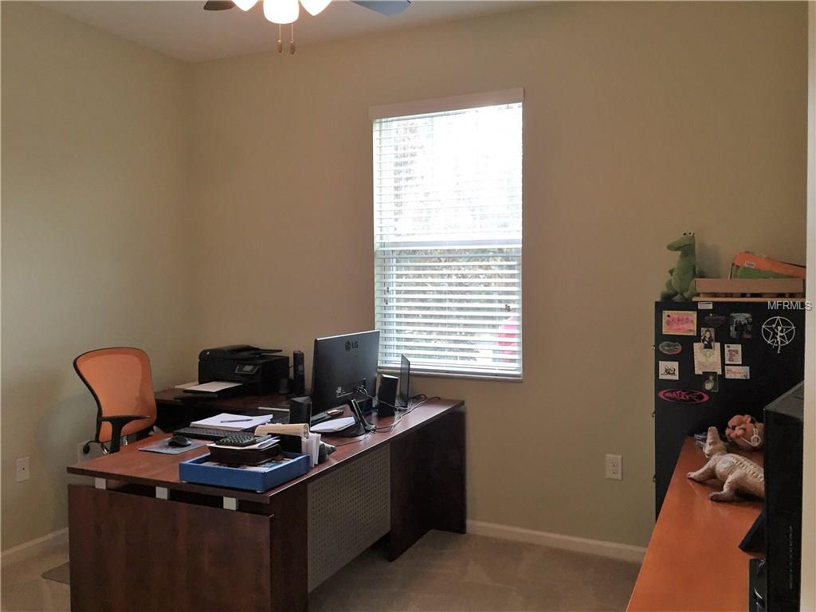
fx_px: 684
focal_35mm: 29
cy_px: 306
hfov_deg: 61.7
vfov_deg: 48.2
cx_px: 408
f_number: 2.2
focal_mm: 4.15
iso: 50
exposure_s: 1/30
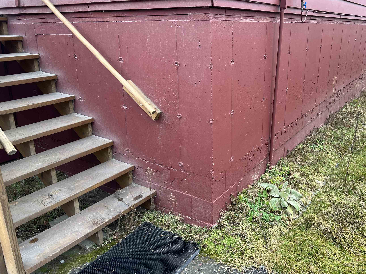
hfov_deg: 57.9
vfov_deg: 45.3
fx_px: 328
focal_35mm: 31
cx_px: 218
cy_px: 117
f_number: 1.5
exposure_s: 1/167
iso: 40
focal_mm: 5.7
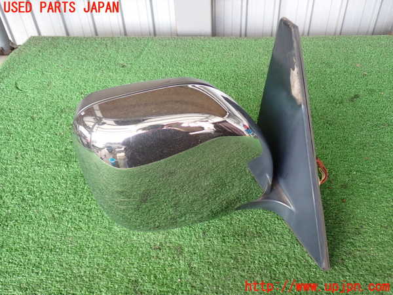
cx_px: 196
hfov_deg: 56.8
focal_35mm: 32
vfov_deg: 44.2
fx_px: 363
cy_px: 148
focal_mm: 5.79
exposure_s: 1/60
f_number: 2.4
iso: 200
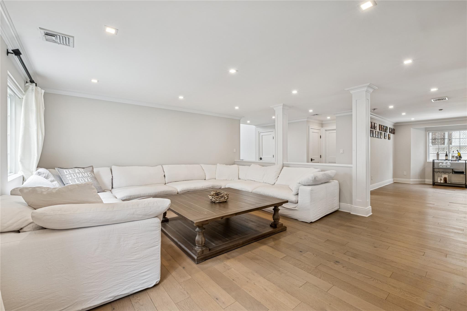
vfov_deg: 77.3
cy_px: 156
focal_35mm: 15
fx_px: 195
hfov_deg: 100.4
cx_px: 234
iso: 640
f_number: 14
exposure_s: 1/25
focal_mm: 15
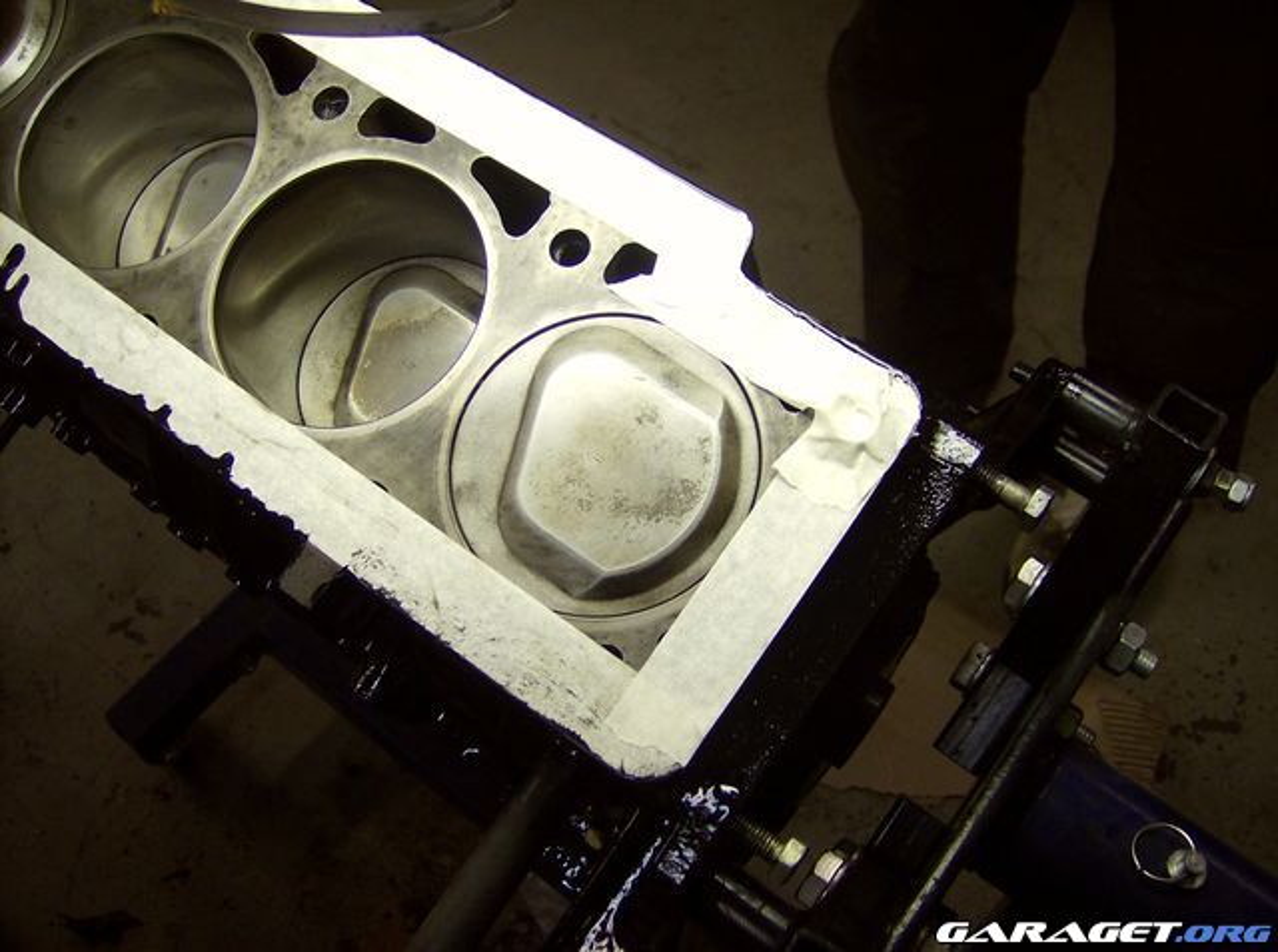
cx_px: 639
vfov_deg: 39.5
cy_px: 476
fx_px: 1326
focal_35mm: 36
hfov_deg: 51.5
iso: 117
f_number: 2.8
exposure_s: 1/64
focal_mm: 6
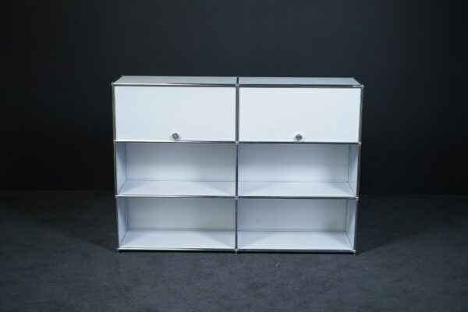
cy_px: 156
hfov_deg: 38.2
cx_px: 234
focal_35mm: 52
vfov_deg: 26.0
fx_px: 676
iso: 5000
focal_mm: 52
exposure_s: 1/125
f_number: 7.1
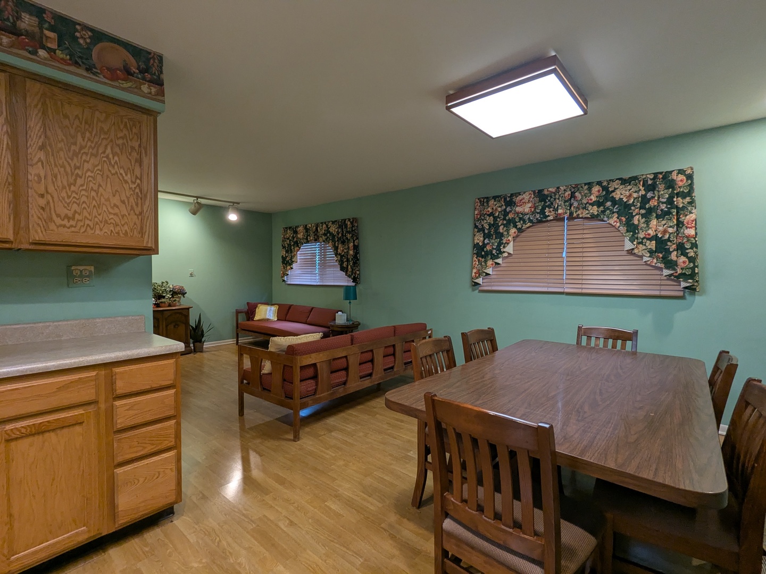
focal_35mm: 16
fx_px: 354
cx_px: 383
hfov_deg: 94.5
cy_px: 287
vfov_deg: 78.1
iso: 174
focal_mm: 2.35
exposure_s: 1/40
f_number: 2.2
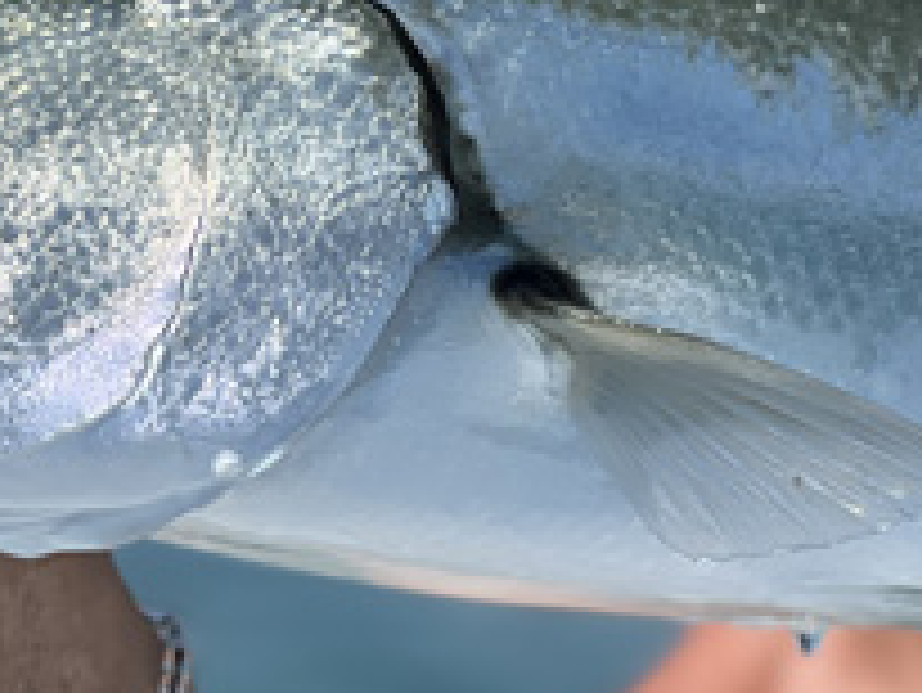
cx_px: -4
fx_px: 5996
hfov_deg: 8.7
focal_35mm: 225
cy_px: 76
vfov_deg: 6.6
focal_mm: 9
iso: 32
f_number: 2.8
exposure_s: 1/1410
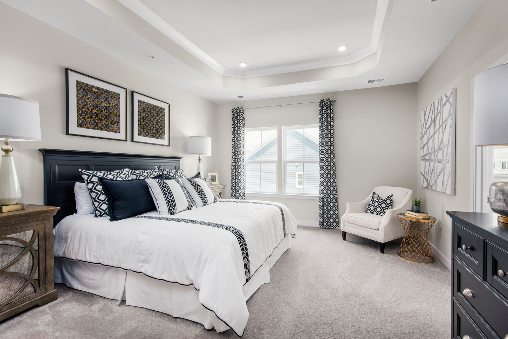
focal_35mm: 16
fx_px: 226
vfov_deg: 73.8
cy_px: 170
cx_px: 254
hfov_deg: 96.7
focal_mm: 16
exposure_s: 1/250
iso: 200
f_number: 8
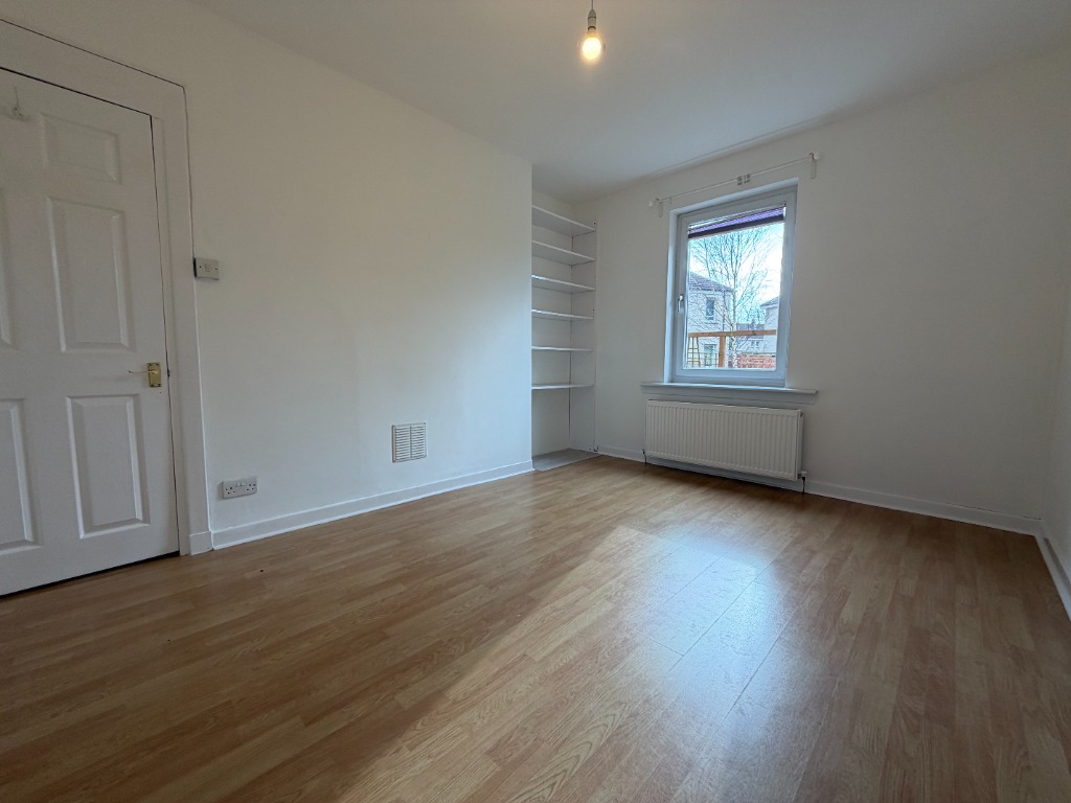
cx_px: 536
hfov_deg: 102.1
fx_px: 433
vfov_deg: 85.7
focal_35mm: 14
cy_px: 402
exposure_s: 1/100
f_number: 2.2
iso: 64
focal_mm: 2.22
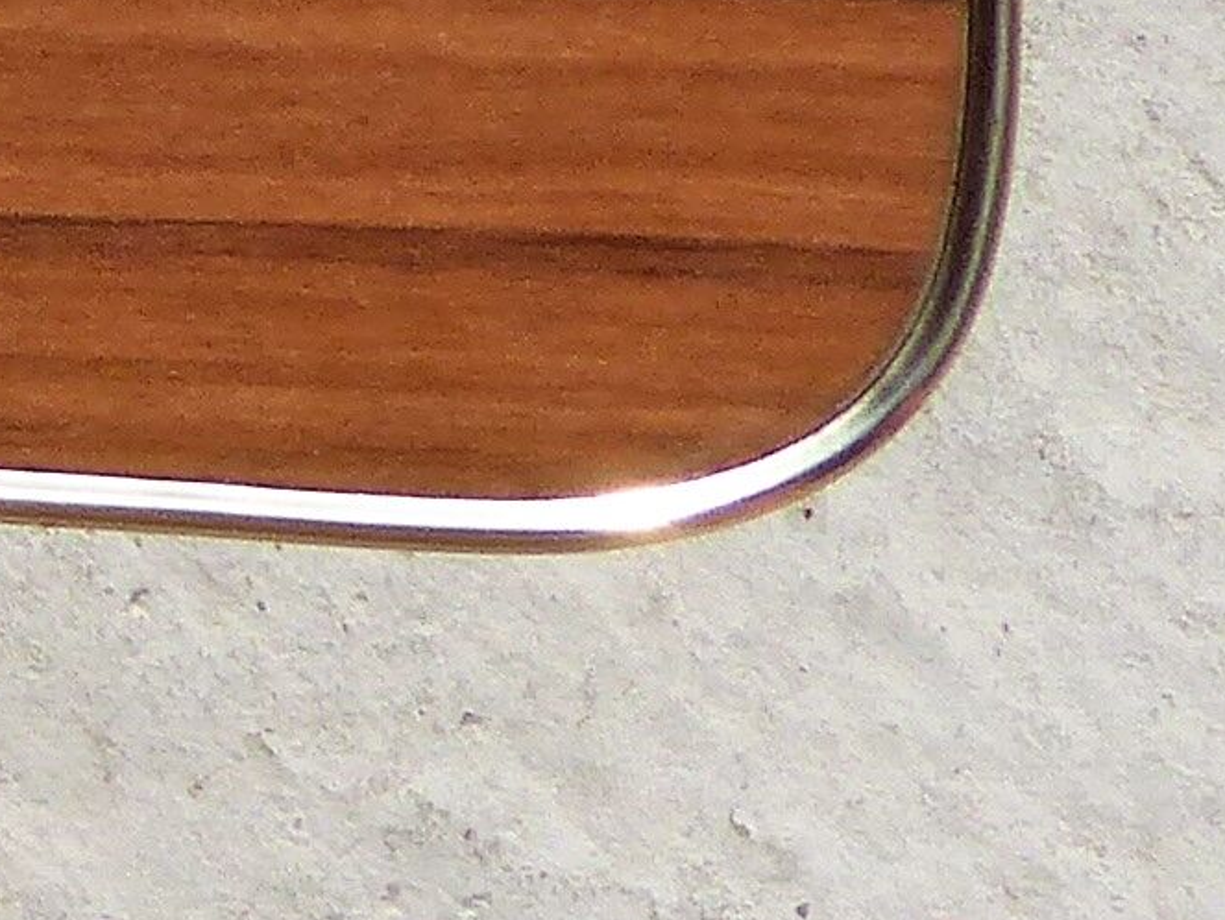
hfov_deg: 8.8
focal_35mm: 205
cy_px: -1495
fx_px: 7259
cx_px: -1650
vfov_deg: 6.8
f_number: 5
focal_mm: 6
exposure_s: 1/1600
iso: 100
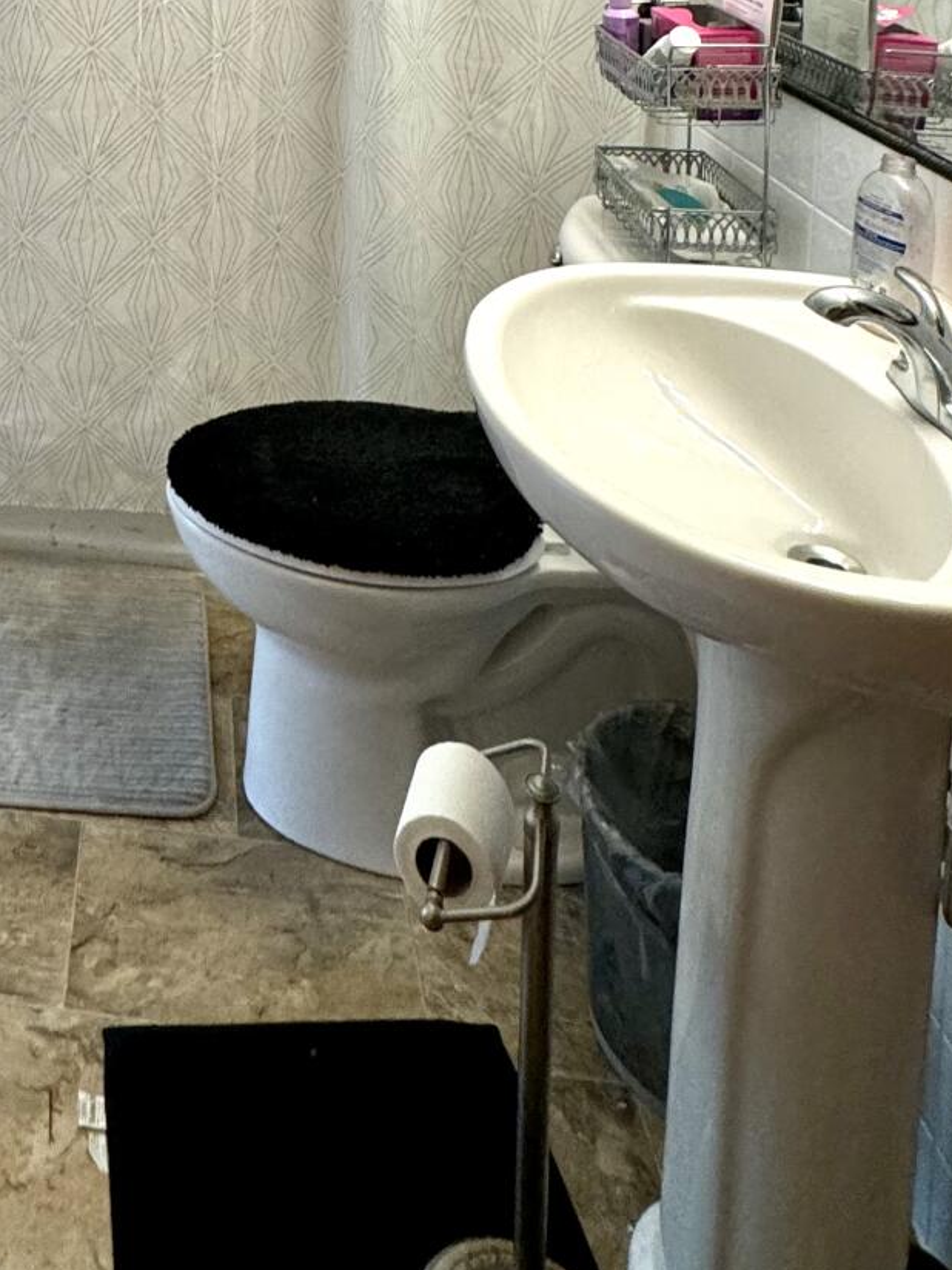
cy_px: -140
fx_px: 1247
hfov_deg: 37.9
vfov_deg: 42.1
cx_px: 32
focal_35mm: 34
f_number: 2.2
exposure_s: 1/99
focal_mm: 2.22
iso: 200
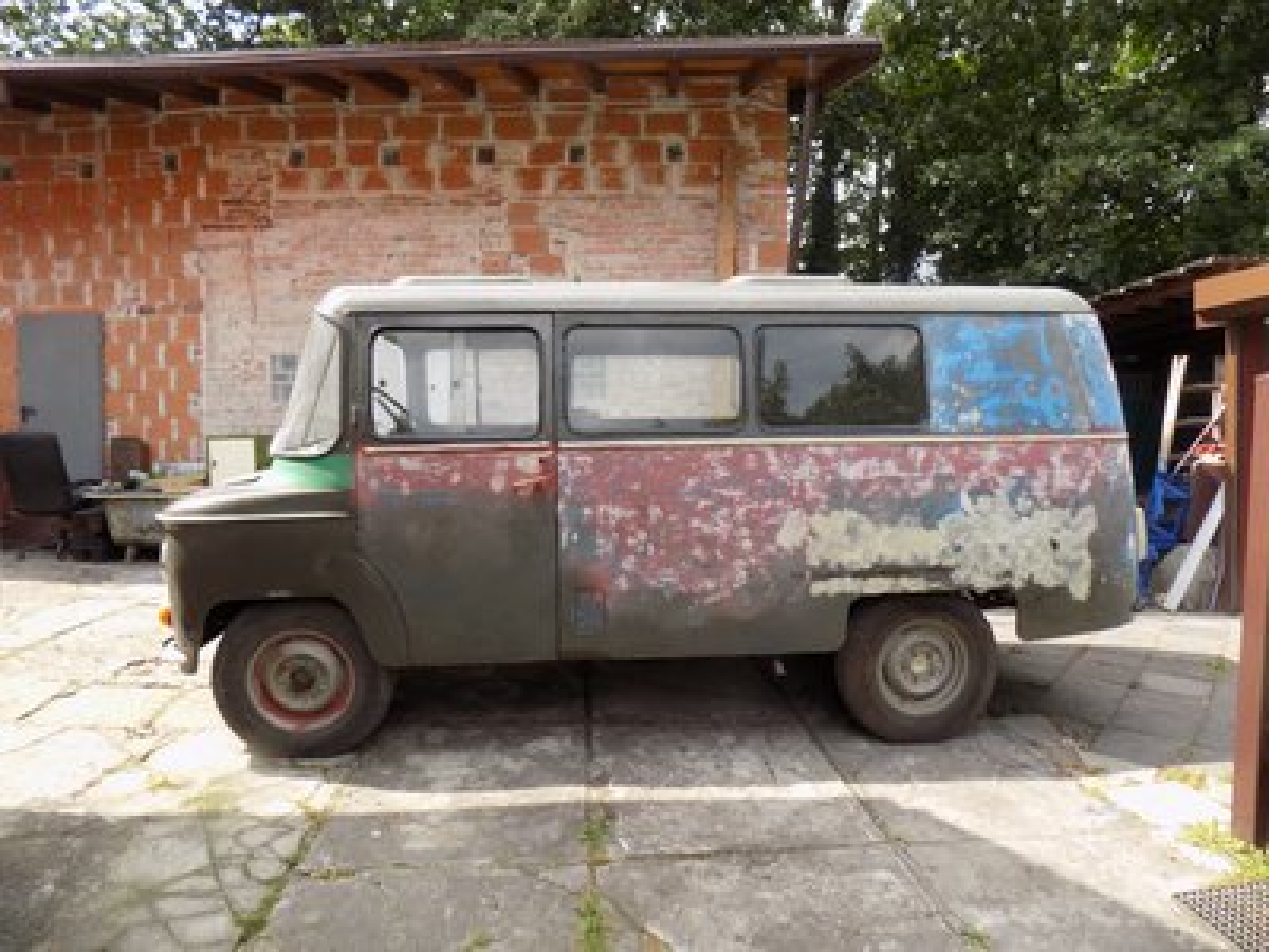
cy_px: 476
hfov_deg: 73.9
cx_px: 634
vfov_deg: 58.9
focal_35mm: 23
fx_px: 843
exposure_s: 1/320
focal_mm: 4
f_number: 3.1
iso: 80
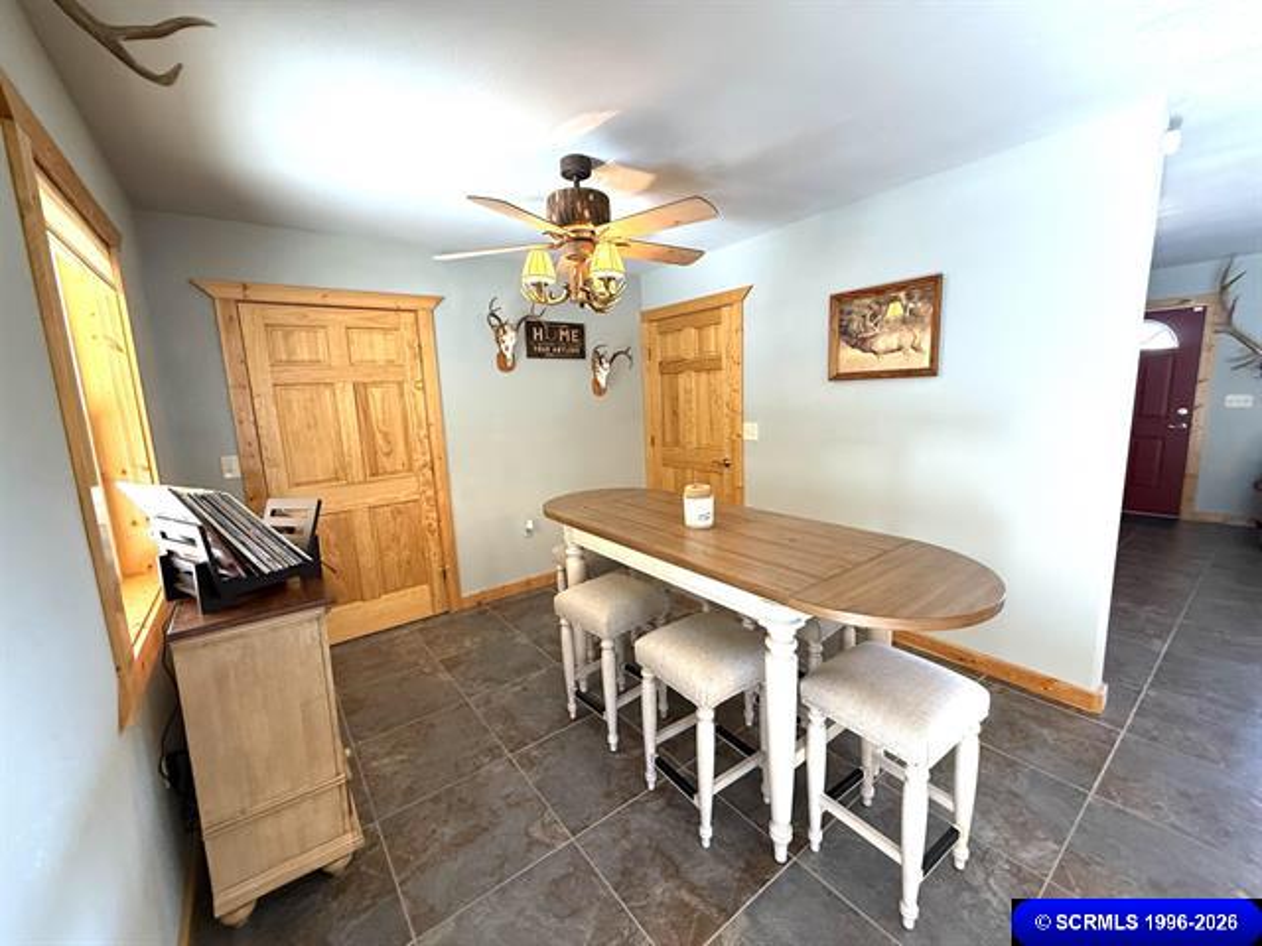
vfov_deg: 85.7
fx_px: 510
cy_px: 473
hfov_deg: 102.1
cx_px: 631
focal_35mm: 14
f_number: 2.2
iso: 320
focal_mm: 2.22
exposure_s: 1/60
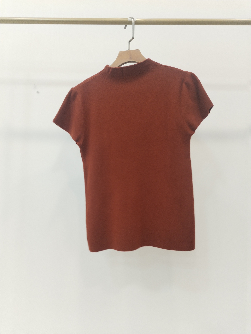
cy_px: 167
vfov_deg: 61.7
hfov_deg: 48.2
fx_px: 280
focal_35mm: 29
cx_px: 126
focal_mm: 4.75
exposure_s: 1/40
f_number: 1.8
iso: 353
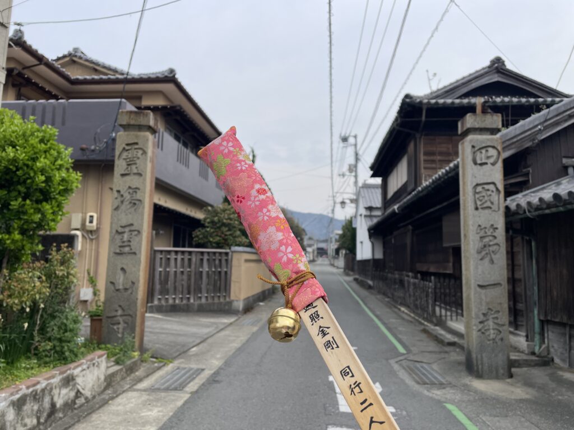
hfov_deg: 67.3
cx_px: 287
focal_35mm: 26
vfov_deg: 53.1
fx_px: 431
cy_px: 215
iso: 32
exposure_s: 1/2020
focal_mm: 4.2
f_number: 1.6
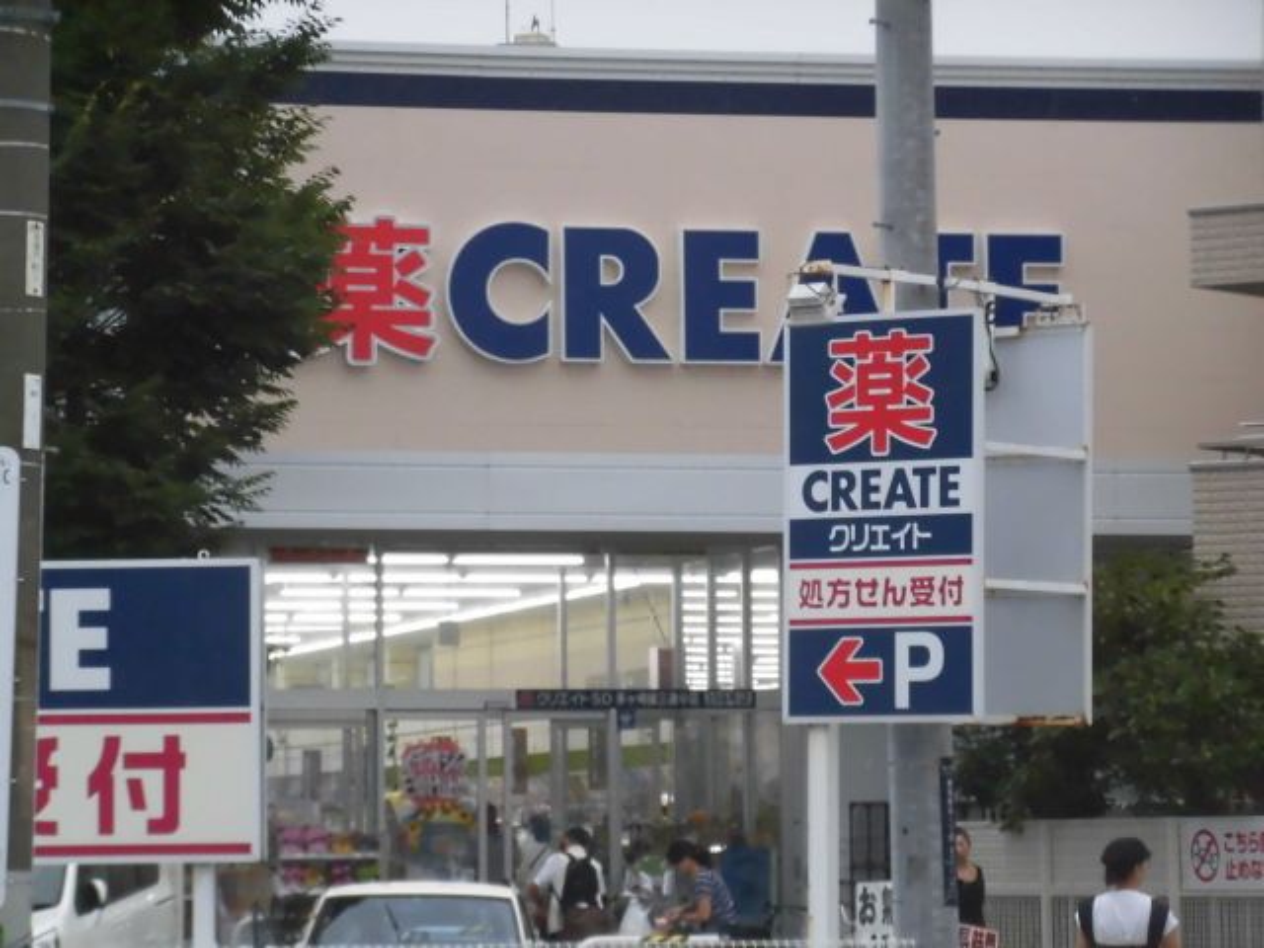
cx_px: 632
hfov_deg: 12.3
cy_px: 474
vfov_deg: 9.3
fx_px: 5842
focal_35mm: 160
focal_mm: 28.58
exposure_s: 1/160
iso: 500
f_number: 5.4
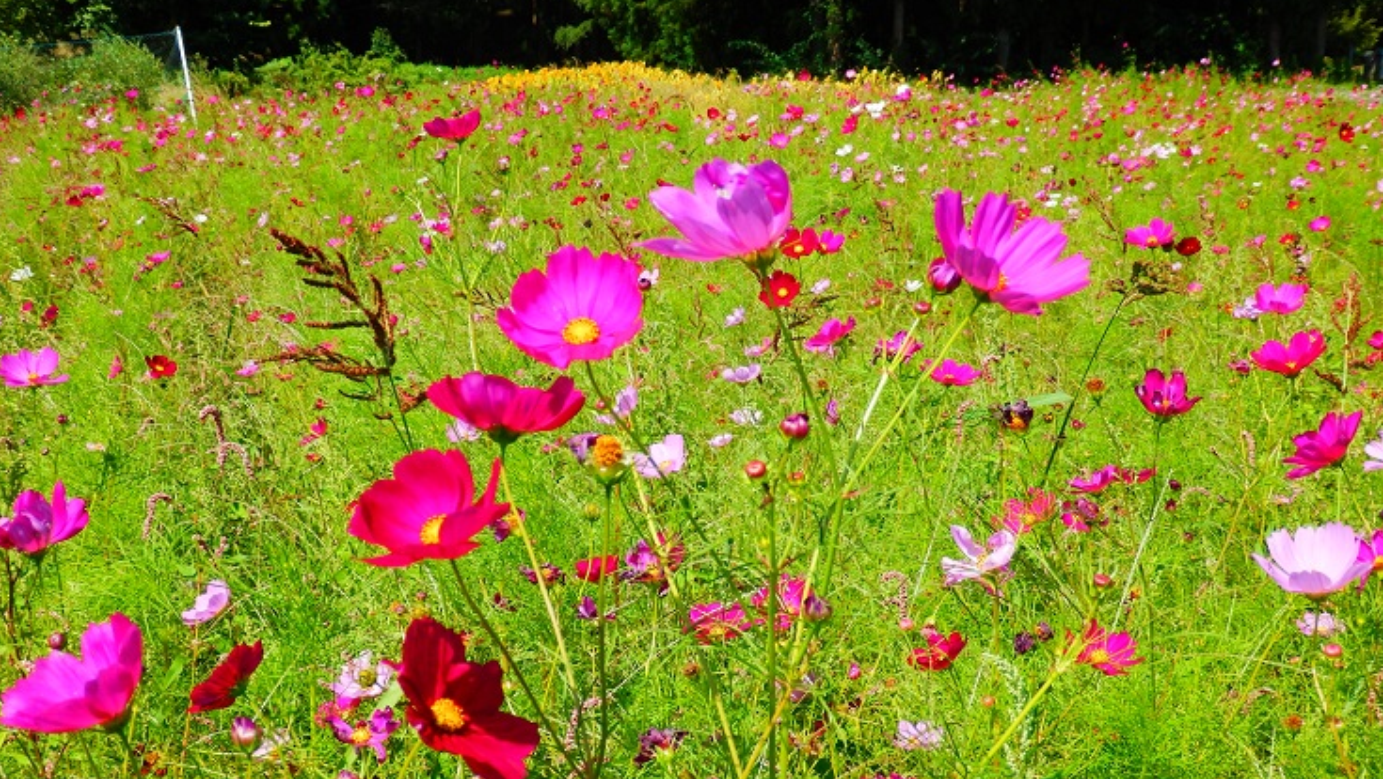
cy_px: 485
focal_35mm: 50
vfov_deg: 23.9
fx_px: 1834
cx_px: 689
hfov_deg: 41.3
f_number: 3.8
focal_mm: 8
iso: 80
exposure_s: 1/500
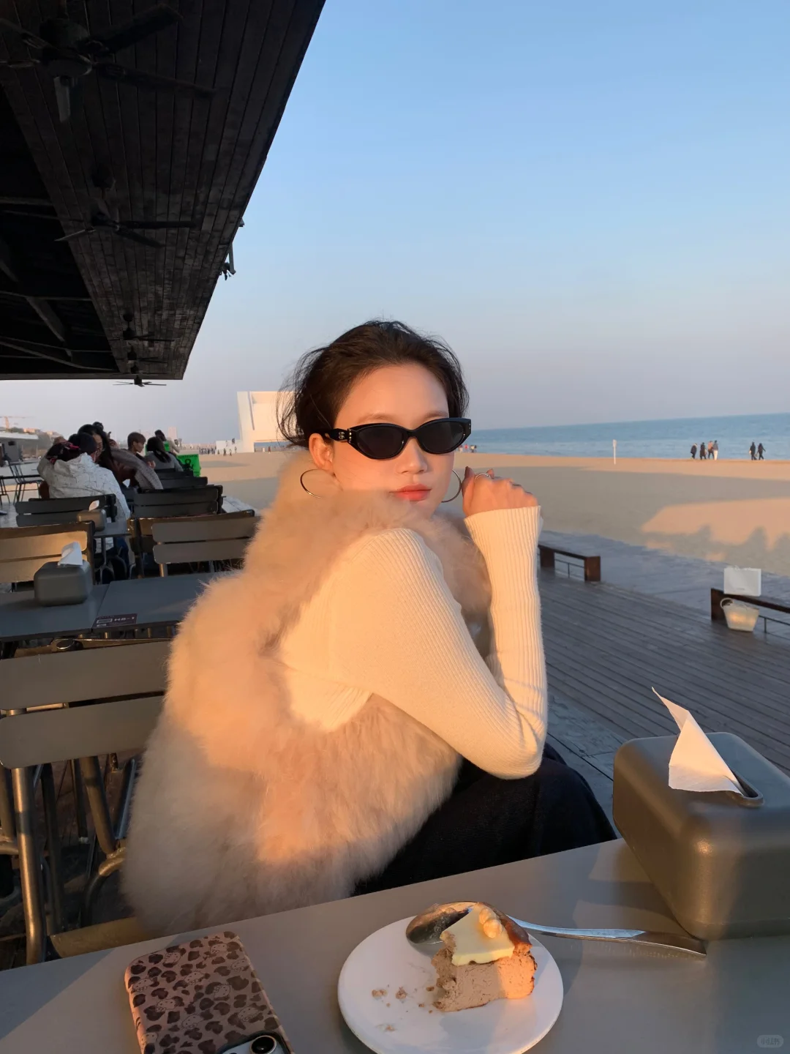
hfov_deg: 53.1
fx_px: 791
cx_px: 395
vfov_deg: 67.3
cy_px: 527
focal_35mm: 26
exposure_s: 1/631
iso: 25
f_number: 1.8
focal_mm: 4.25
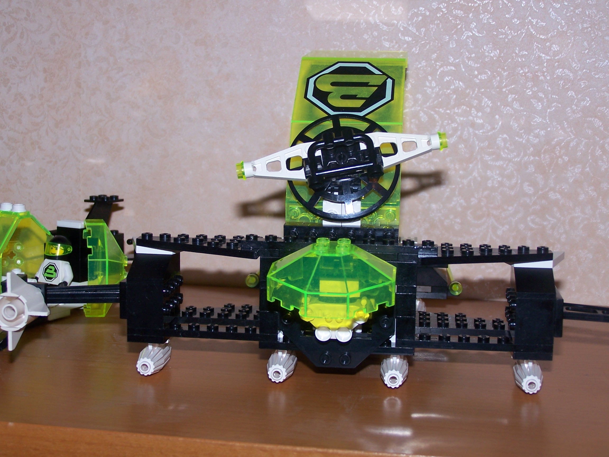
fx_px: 1179
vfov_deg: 21.9
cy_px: 228
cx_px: 304
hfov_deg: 29.0
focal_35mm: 67
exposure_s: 1/60
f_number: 3.2
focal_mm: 11.1
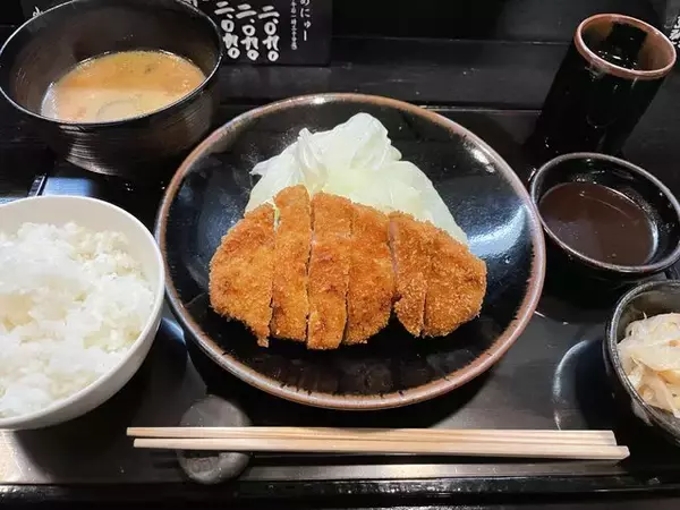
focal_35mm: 26
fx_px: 511
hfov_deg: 67.3
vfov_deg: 53.1
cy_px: 255
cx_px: 340
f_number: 1.6
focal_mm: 4.2
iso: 500
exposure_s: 1/60
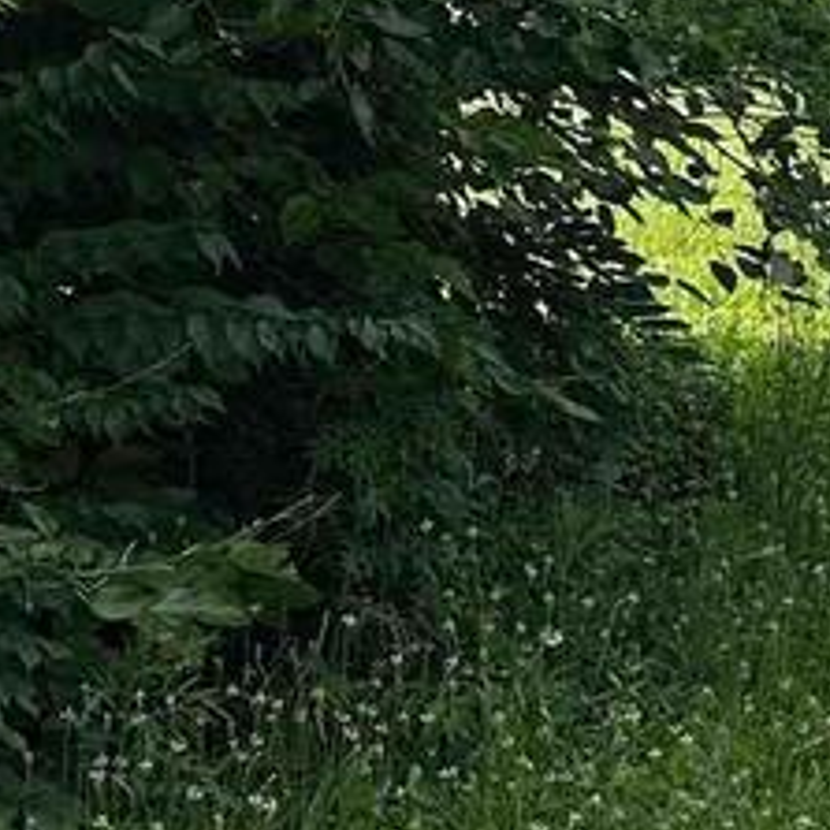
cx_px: 2103
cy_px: 52
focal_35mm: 137
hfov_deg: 10.6
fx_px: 3716
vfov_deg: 12.6
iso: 80
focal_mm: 6.86
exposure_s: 1/4184
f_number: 1.78
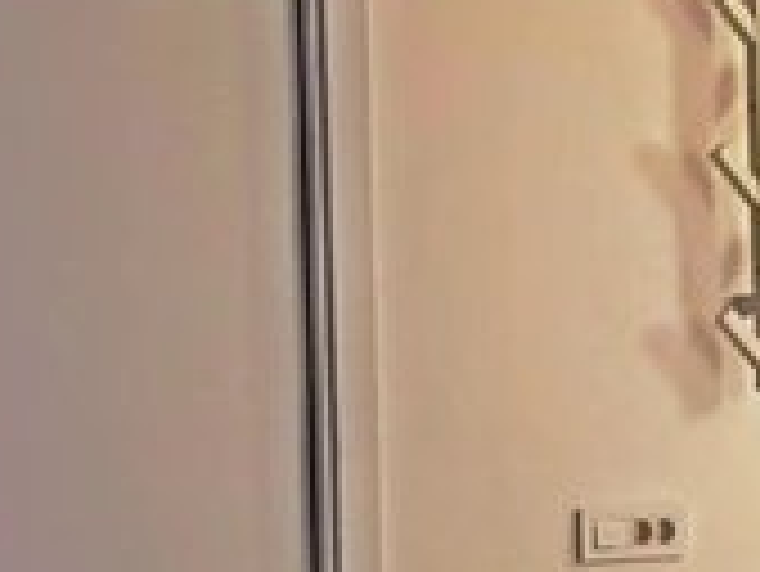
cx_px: 589
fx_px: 2131
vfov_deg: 15.2
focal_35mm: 97
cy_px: 441
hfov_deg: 20.0
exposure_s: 1/33.3
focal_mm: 2.35
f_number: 2.2
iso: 640
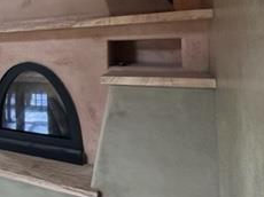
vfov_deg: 35.9
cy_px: 48
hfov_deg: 36.4
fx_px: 297
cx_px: -56
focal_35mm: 39
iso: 200
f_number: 2.2
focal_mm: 2.22
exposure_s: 1/99
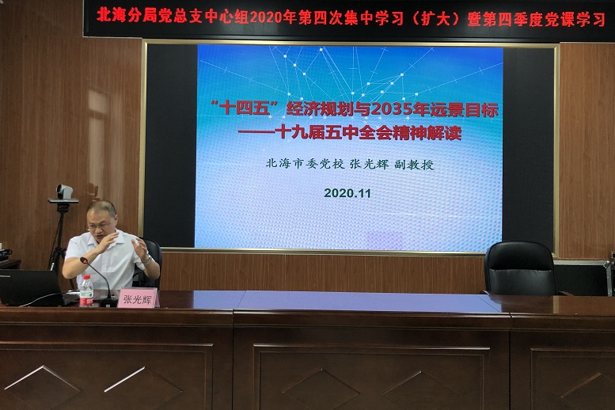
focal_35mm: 30
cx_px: 307
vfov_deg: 43.5
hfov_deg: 61.9
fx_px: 512
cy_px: 174
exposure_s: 1/32
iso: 32
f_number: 1.8
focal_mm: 4
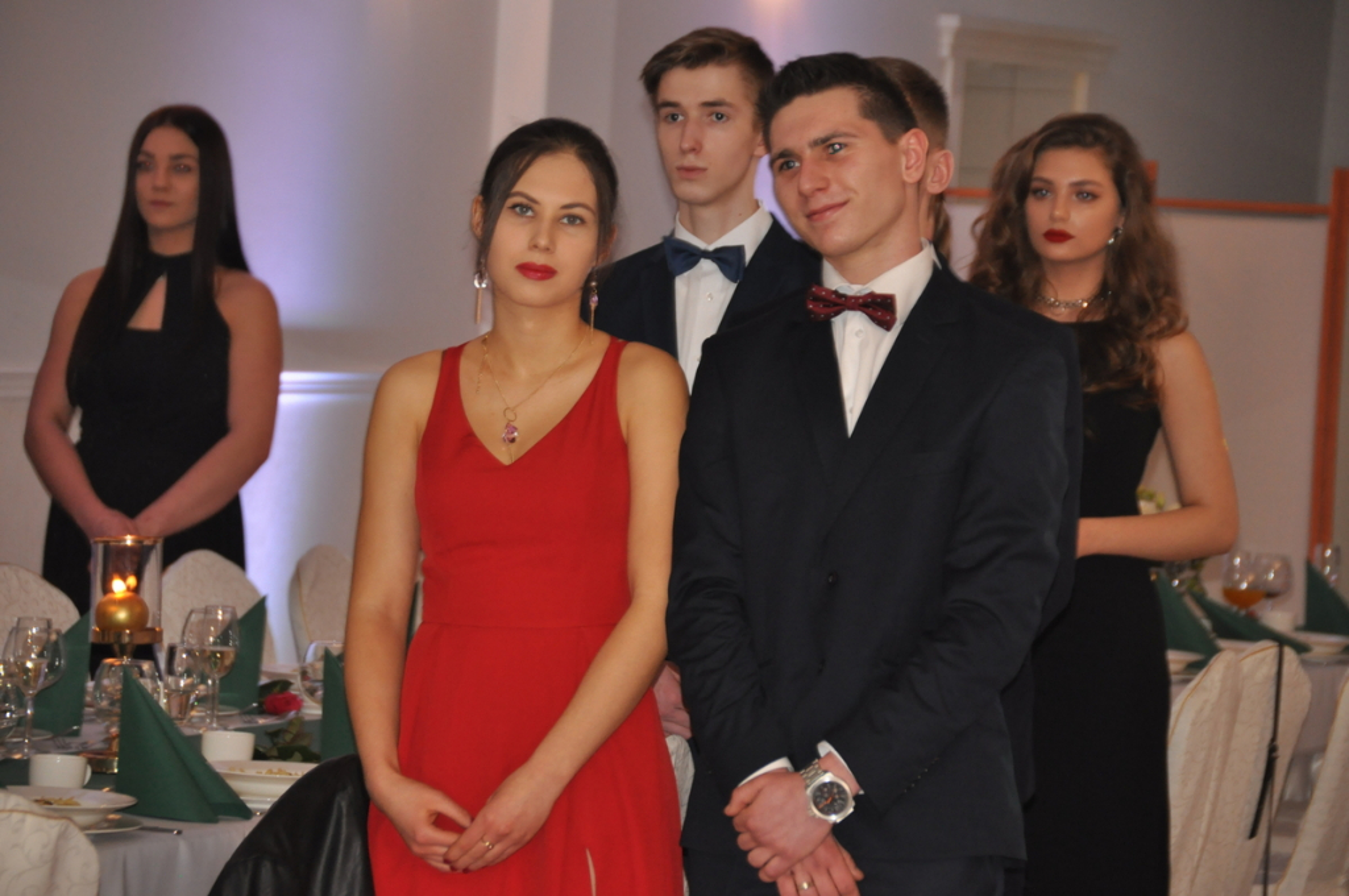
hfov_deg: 11.2
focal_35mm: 183
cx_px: 674
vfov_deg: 7.5
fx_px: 6849
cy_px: 448
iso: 800
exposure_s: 1/60
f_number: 5.6
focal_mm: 122
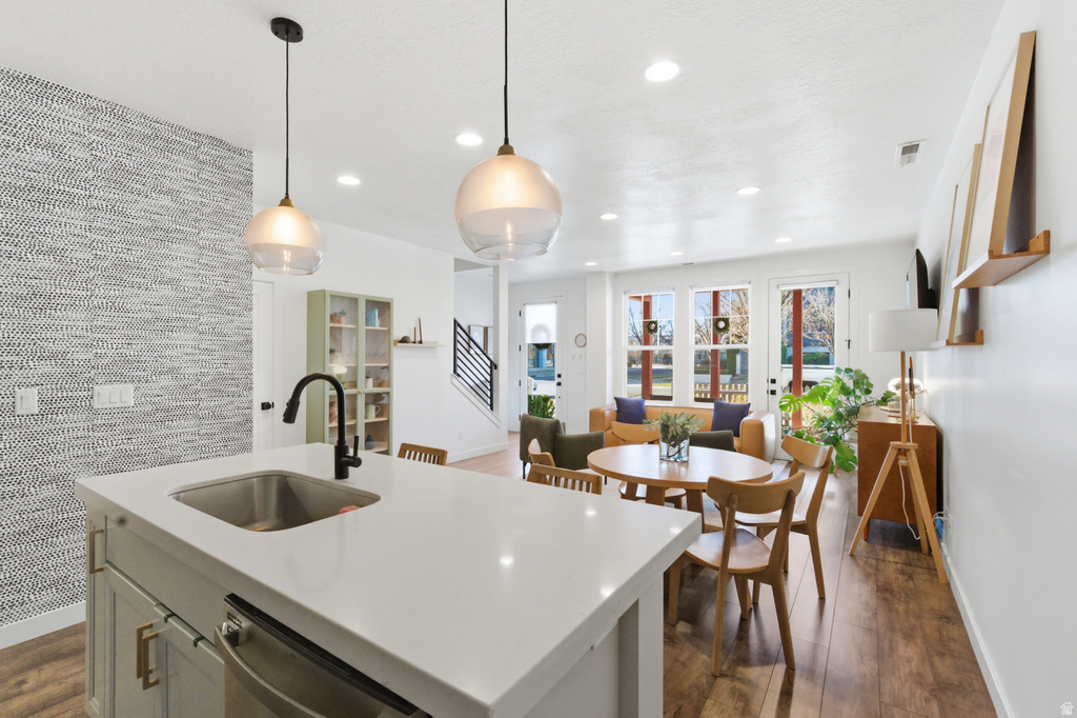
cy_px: 359
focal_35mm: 16
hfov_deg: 98.6
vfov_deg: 75.5
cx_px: 538
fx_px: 464
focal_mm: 15.5
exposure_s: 1/1000
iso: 7200
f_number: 9
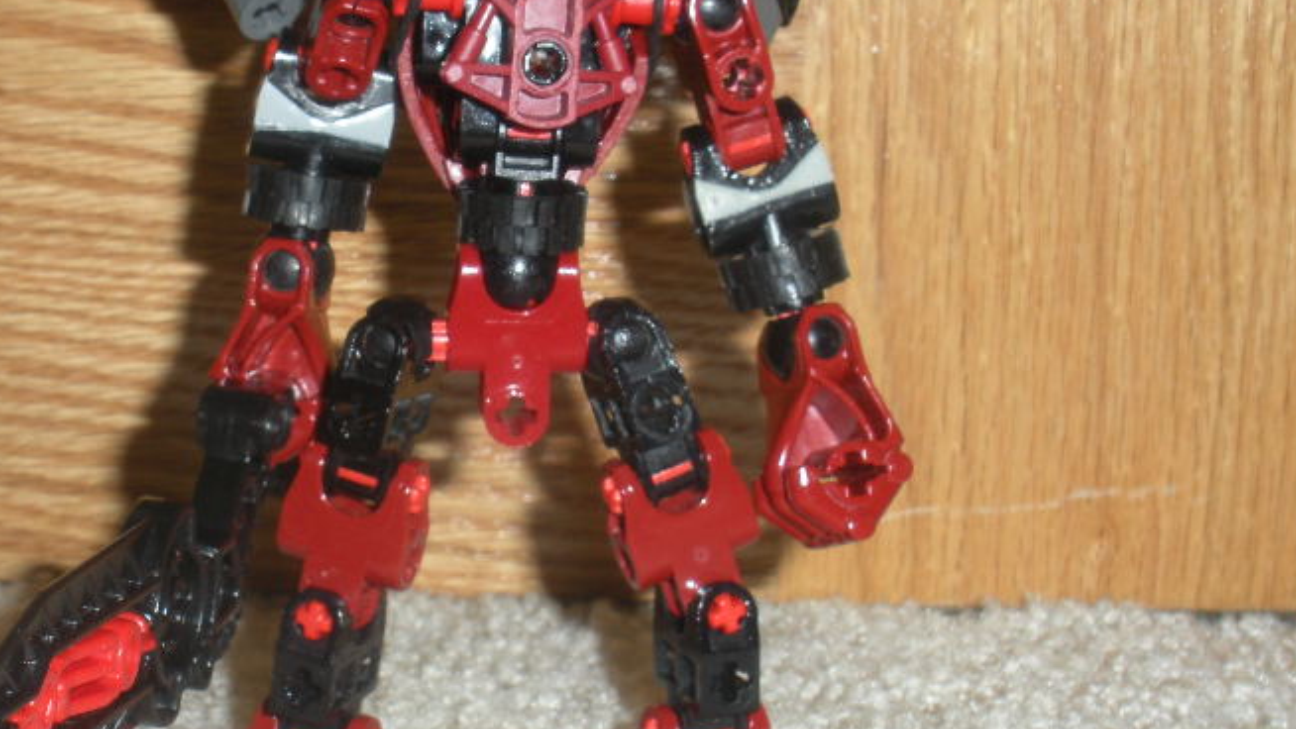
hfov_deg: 28.2
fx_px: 2578
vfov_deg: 16.1
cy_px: 275
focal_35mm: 75
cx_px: 557
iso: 64
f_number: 6.4
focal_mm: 7.7
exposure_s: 1/60
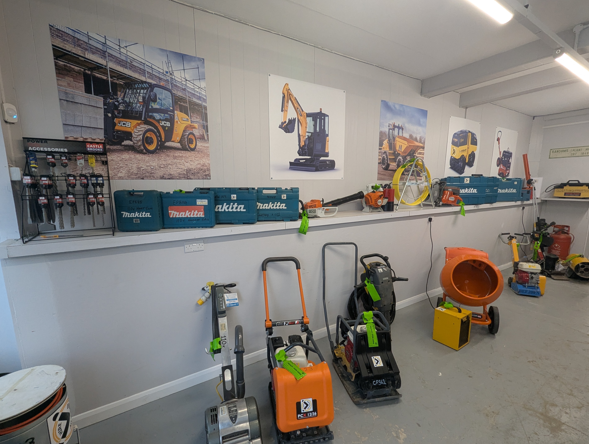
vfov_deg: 85.8
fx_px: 239
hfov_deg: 101.9
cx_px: 279
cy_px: 229
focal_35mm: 14
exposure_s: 1/65.2
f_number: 2.2
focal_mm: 1.95
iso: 134
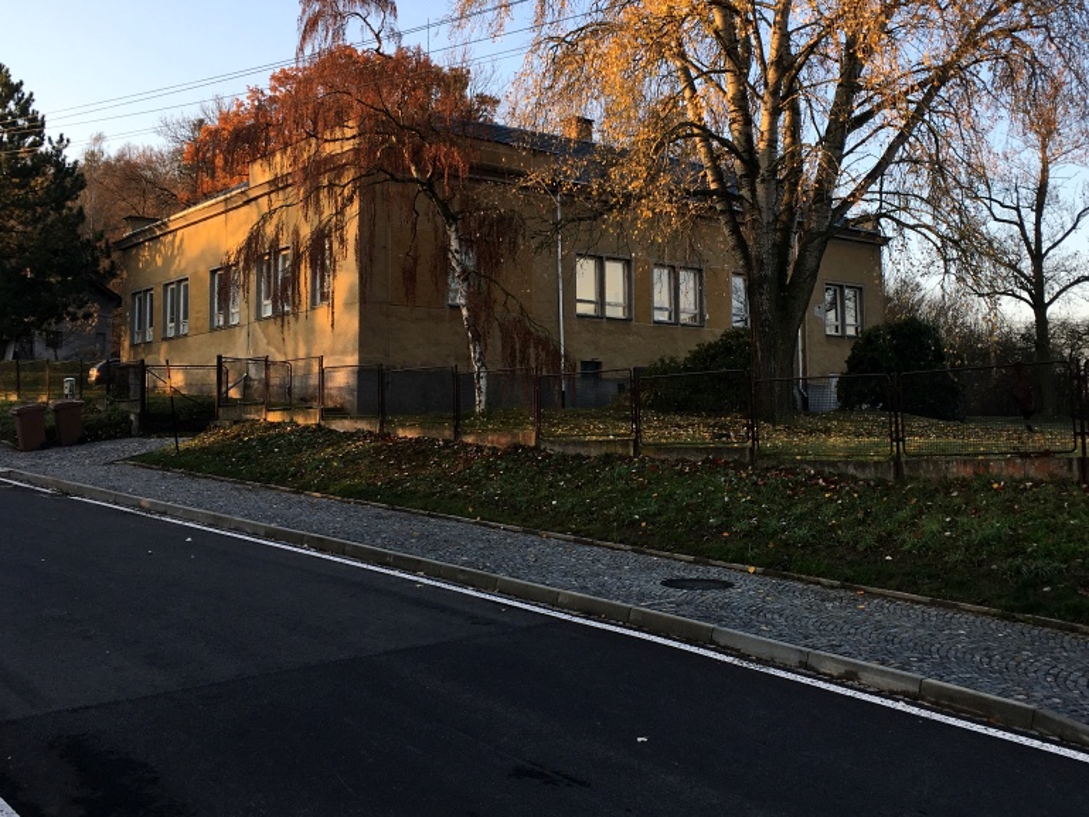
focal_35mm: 38
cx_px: 615
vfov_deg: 37.7
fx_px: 1196
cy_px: 348
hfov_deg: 48.8
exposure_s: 1/237
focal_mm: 4.15
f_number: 2.2
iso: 25
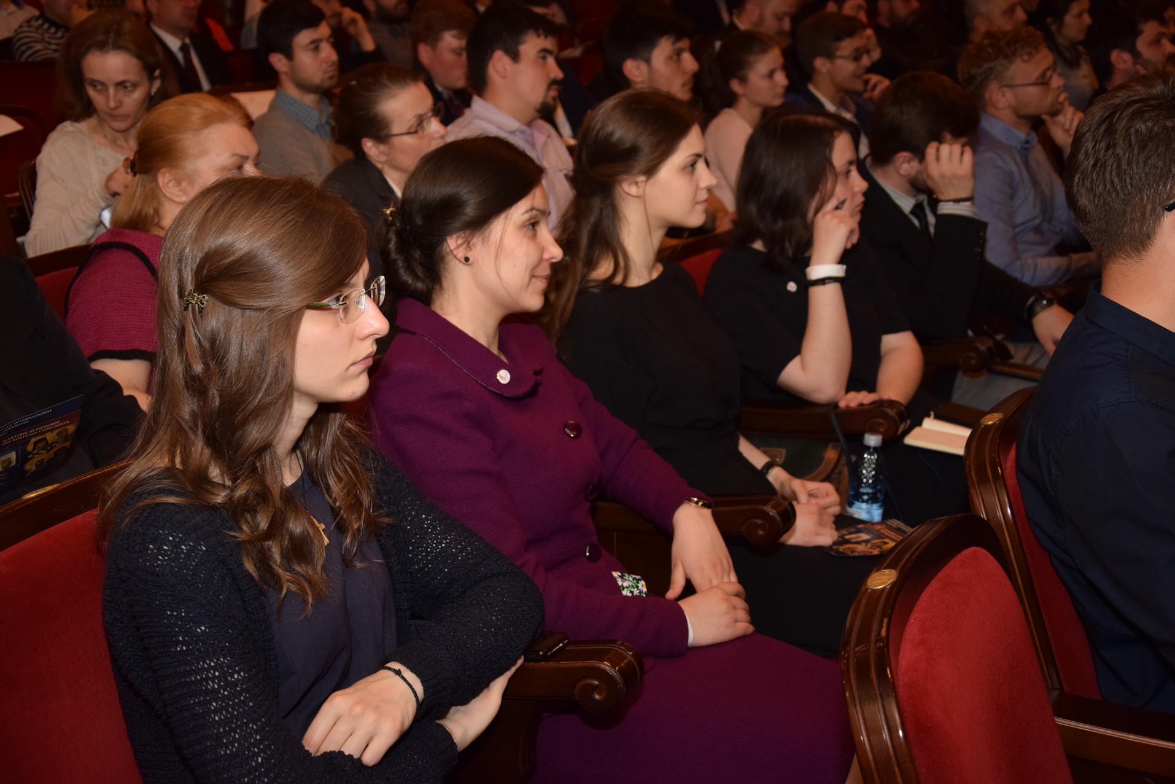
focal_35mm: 48
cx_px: 588
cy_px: 392
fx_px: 1567
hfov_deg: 41.1
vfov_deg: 28.1
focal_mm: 32
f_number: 4.5
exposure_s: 1/25
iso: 800
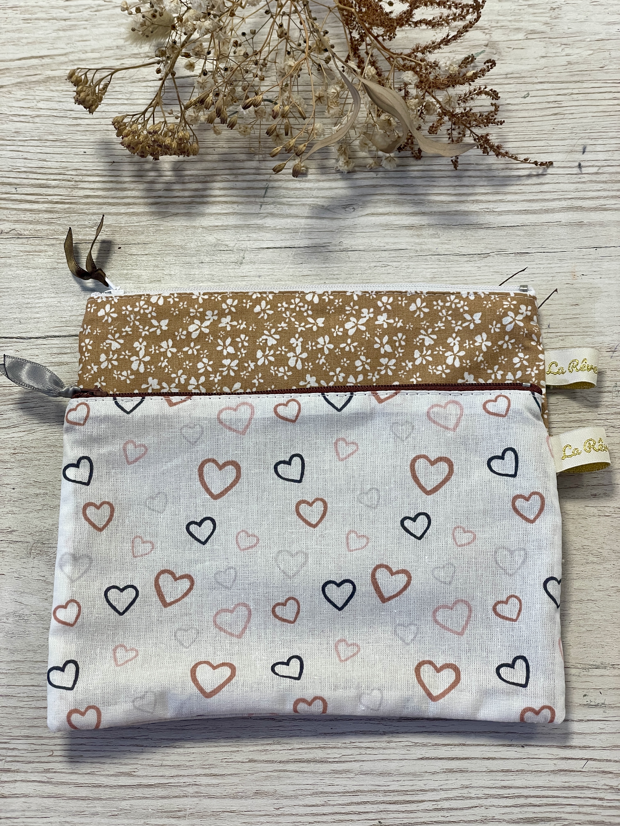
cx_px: 310
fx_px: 1242
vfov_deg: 36.8
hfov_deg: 28.0
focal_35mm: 52
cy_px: 413
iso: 160
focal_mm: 6
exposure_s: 1/100
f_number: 2
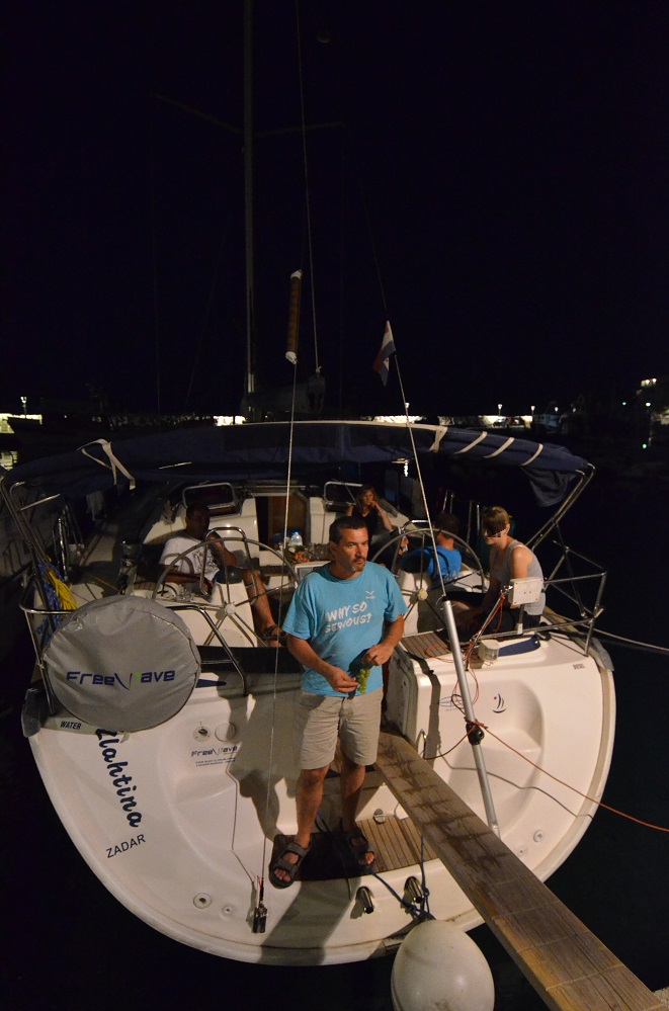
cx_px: 334
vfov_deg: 85.6
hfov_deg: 63.0
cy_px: 506
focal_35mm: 20
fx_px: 546
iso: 6400
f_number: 4
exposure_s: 1/30
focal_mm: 13
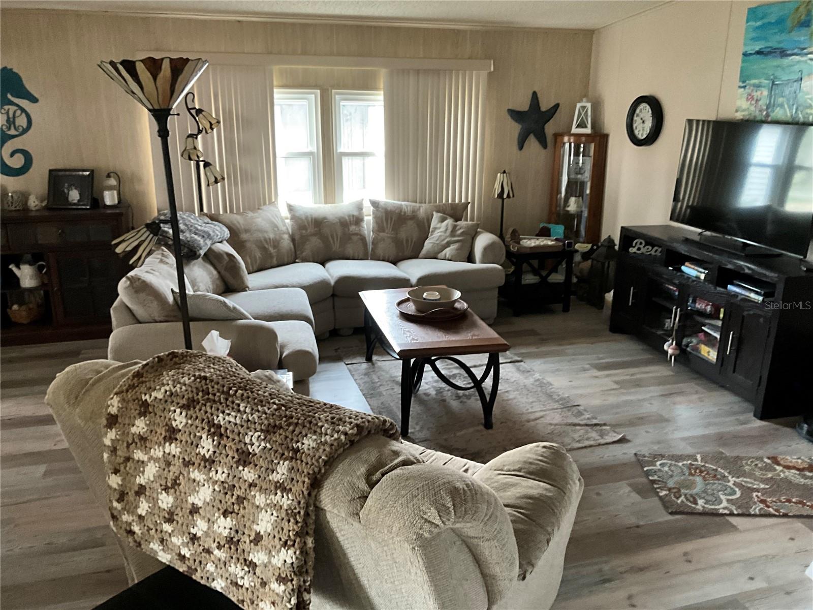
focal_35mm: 29
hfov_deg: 61.7
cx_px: 406
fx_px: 681
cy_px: 305
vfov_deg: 48.2
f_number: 1.8
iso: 320
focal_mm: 3
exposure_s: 1/40
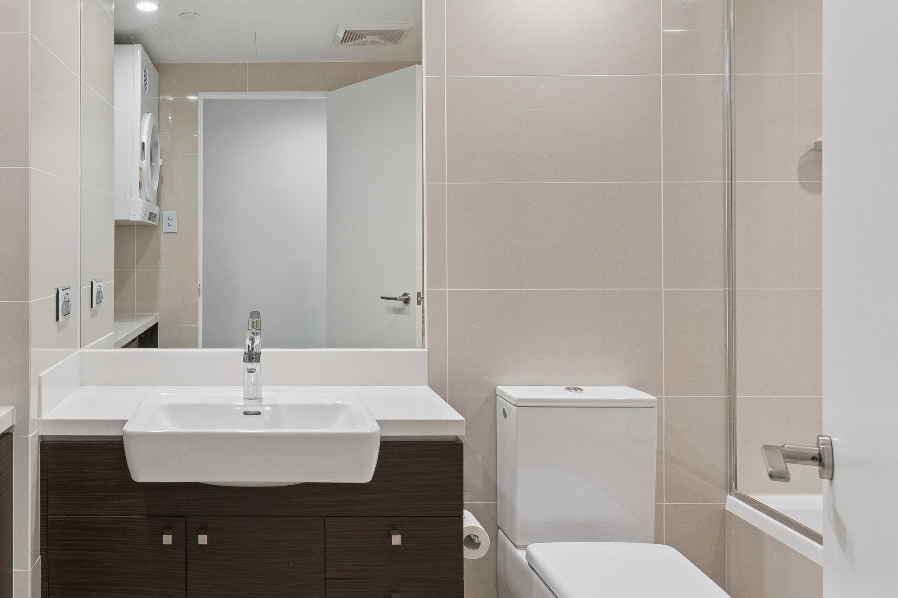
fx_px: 748
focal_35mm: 30
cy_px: 262
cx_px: 252
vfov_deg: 43.5
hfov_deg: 59.4
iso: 200
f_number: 9
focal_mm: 17
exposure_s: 1/5
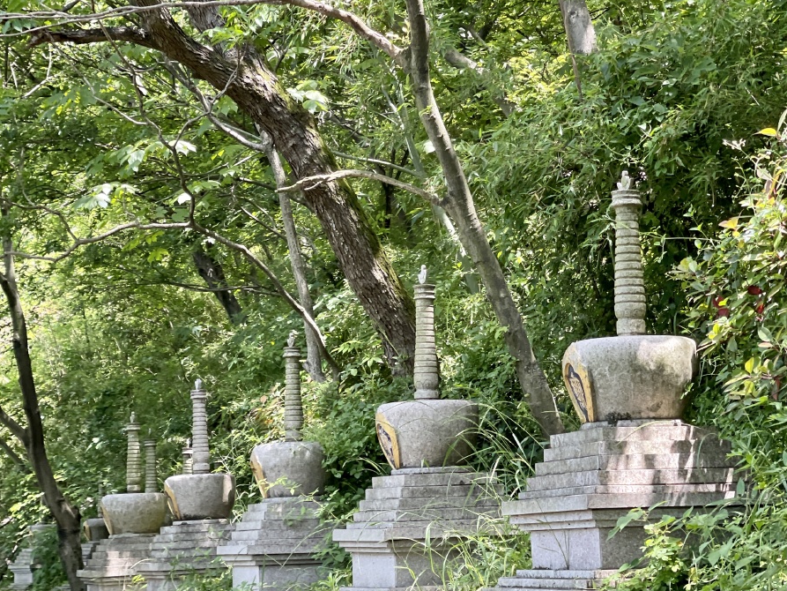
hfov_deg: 22.8
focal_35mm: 86
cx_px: 393
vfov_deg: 17.2
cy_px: 300
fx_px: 1955
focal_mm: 7.5
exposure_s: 1/121
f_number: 2.2
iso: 64
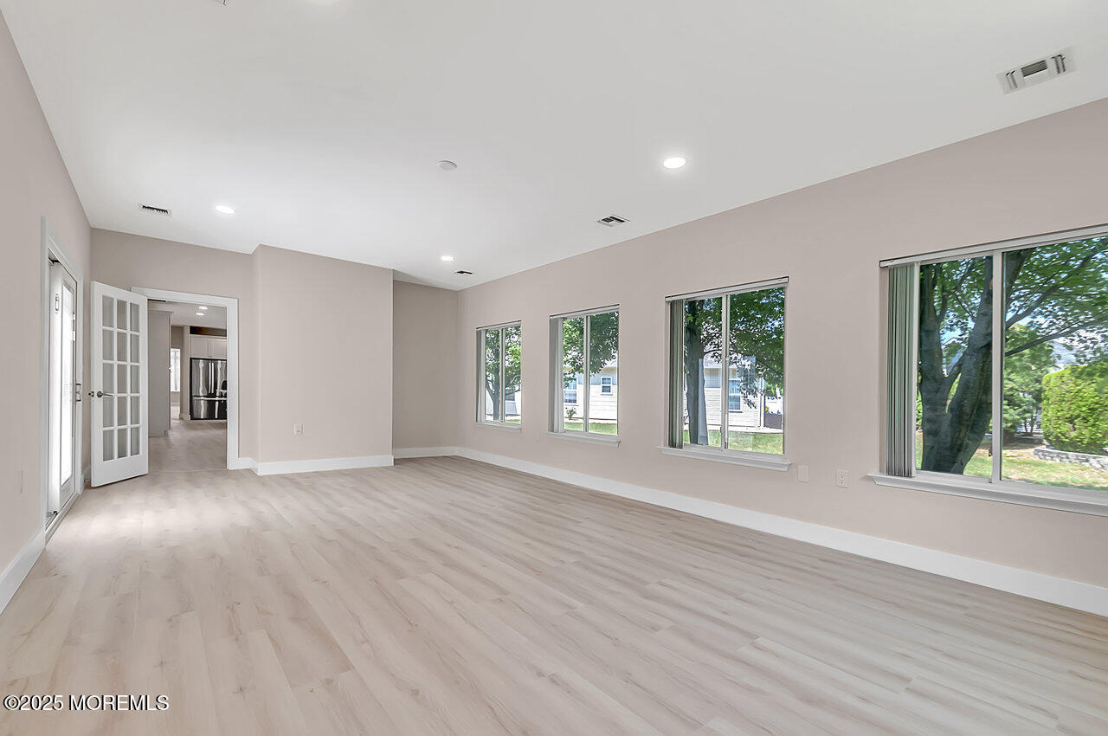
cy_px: 368
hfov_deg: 100.5
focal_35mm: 15
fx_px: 461
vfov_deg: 77.2
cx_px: 554
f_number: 9
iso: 200
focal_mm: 10
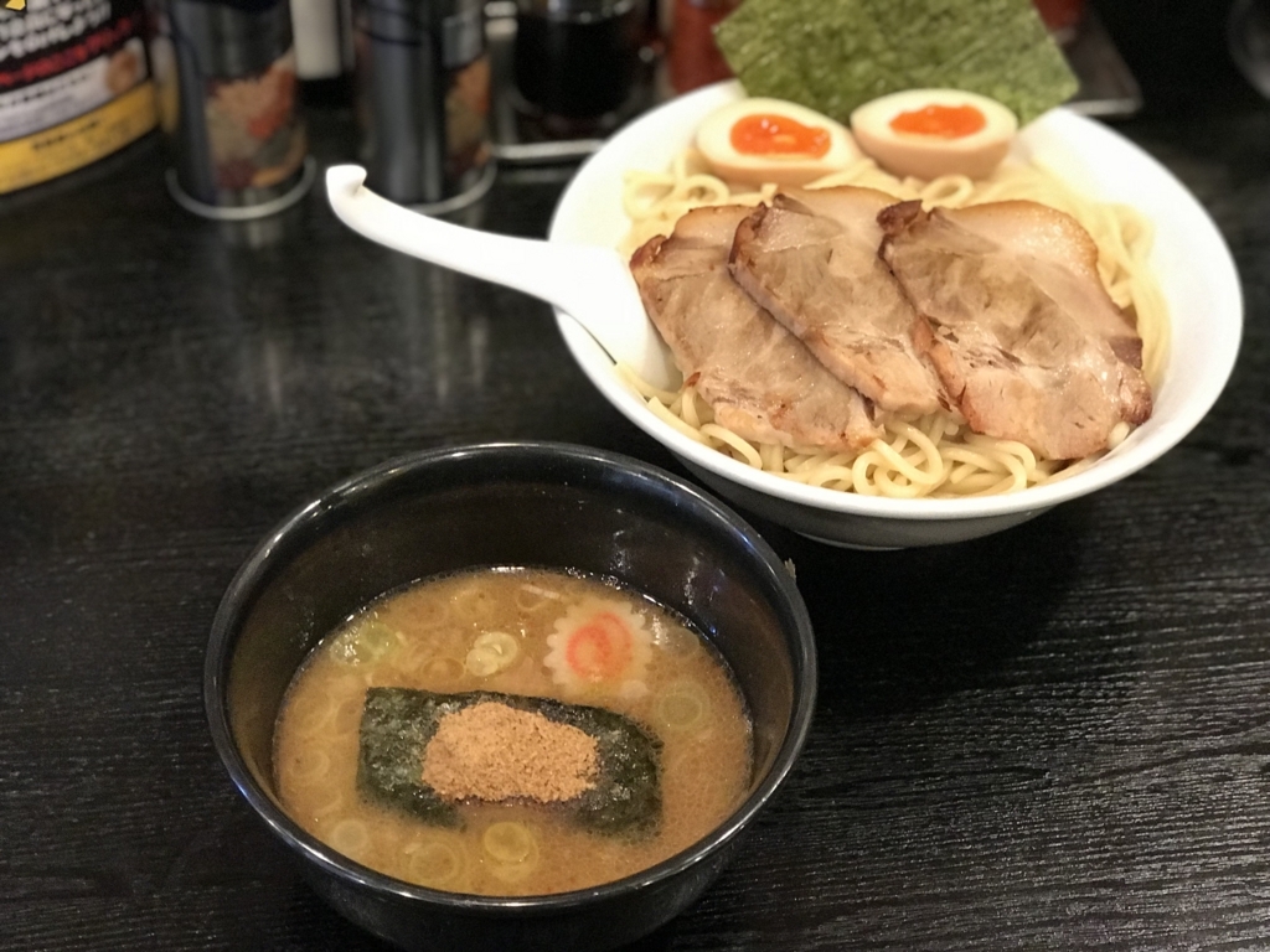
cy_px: 476
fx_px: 2091
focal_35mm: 57
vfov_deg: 25.7
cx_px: 635
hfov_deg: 33.8
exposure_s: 1/50
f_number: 2.8
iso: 640
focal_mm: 6.6
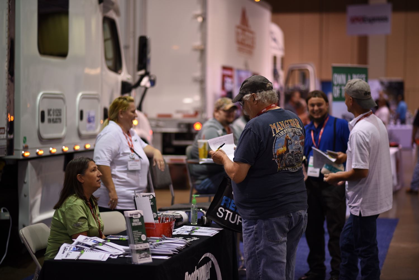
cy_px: 140
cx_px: 210
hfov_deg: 23.9
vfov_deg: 16.1
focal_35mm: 85
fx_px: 990
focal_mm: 85
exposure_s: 1/125
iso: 200
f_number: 1.8
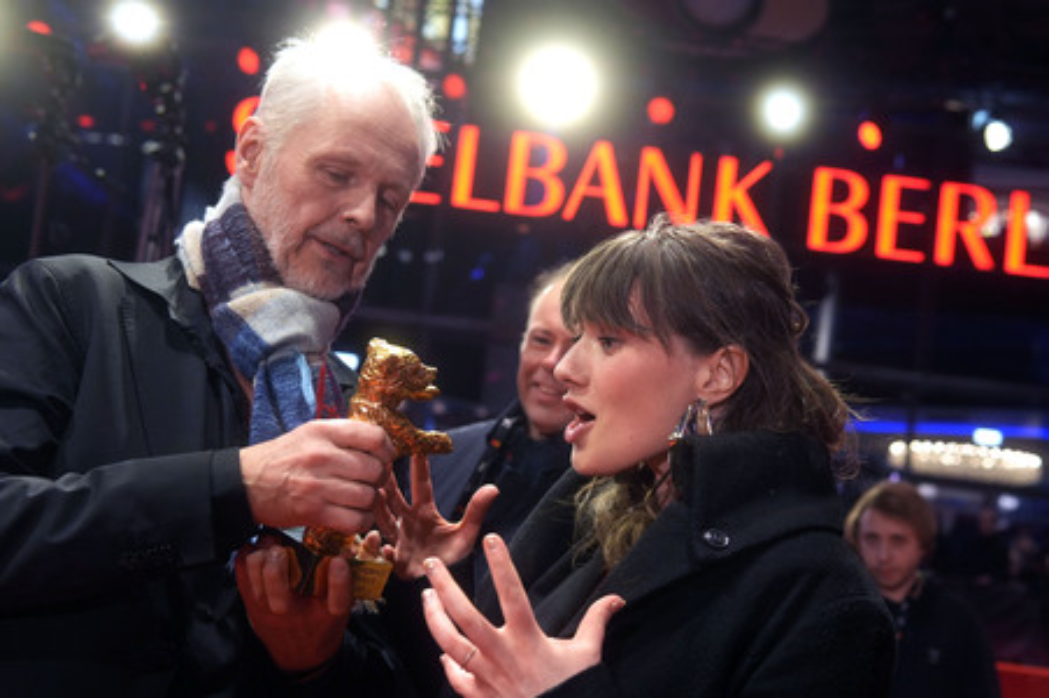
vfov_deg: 29.8
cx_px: 524
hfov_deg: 43.6
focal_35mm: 45
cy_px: 349
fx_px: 1310
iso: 640
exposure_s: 1/100
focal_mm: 30
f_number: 3.2
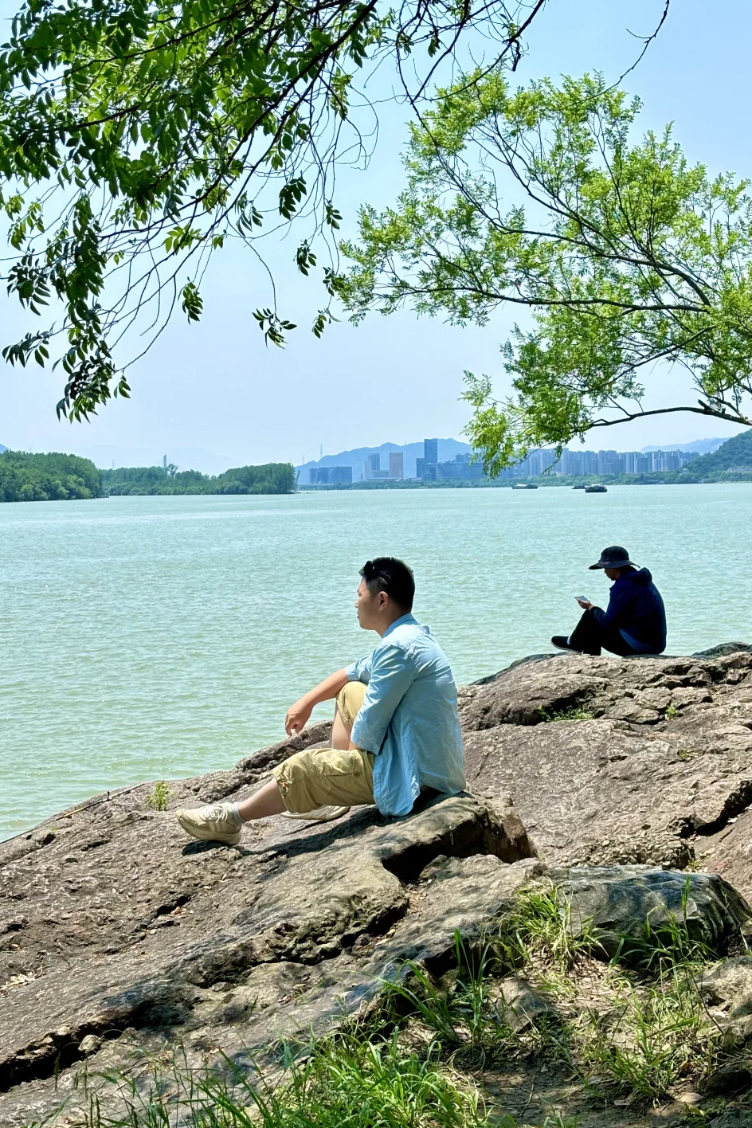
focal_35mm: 55
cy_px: 565
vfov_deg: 36.2
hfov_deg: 24.6
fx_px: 1723
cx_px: 358
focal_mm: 5.96
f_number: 1.6
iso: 32
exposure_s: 1/3788
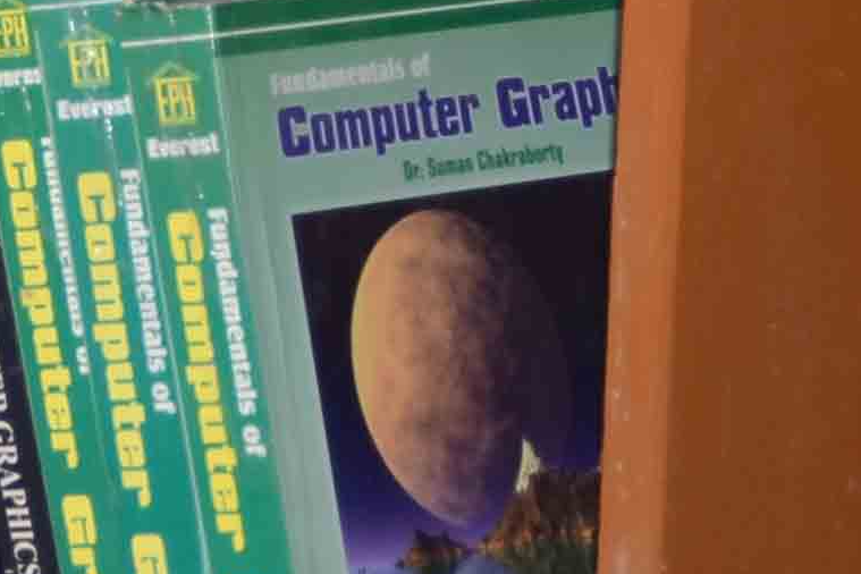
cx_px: -1511
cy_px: -777
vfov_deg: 4.3
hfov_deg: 6.2
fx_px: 7438
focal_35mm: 311
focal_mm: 32
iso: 200
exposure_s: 1/80
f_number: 4.5
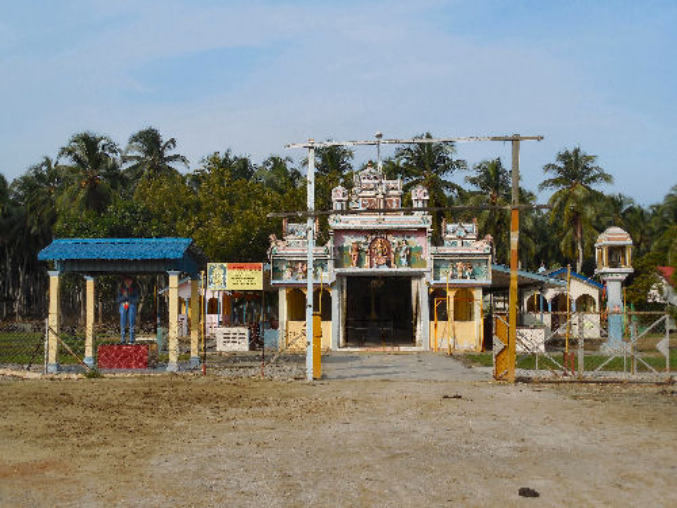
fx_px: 841
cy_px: 254
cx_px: 338
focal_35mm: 43
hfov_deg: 43.9
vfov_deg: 33.6
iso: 125
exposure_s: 1/1000
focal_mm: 7.8
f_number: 3.9
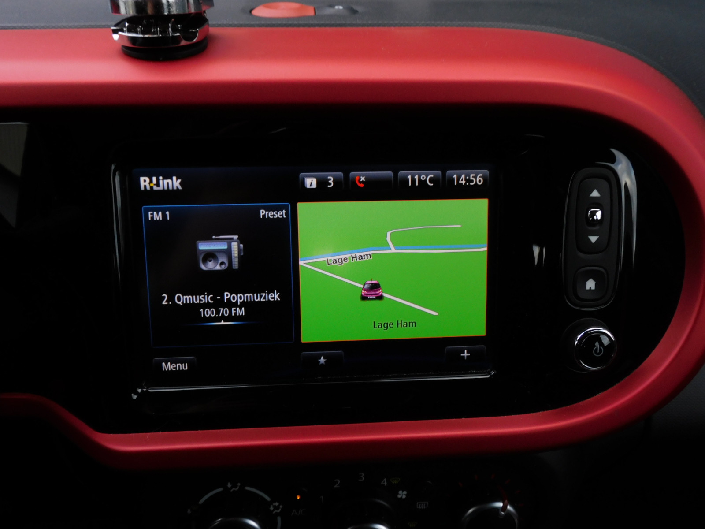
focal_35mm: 30
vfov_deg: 46.8
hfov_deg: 60.0
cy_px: 264
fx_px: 611
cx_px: 352
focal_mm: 5.4
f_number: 3.5
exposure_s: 1/60
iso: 125
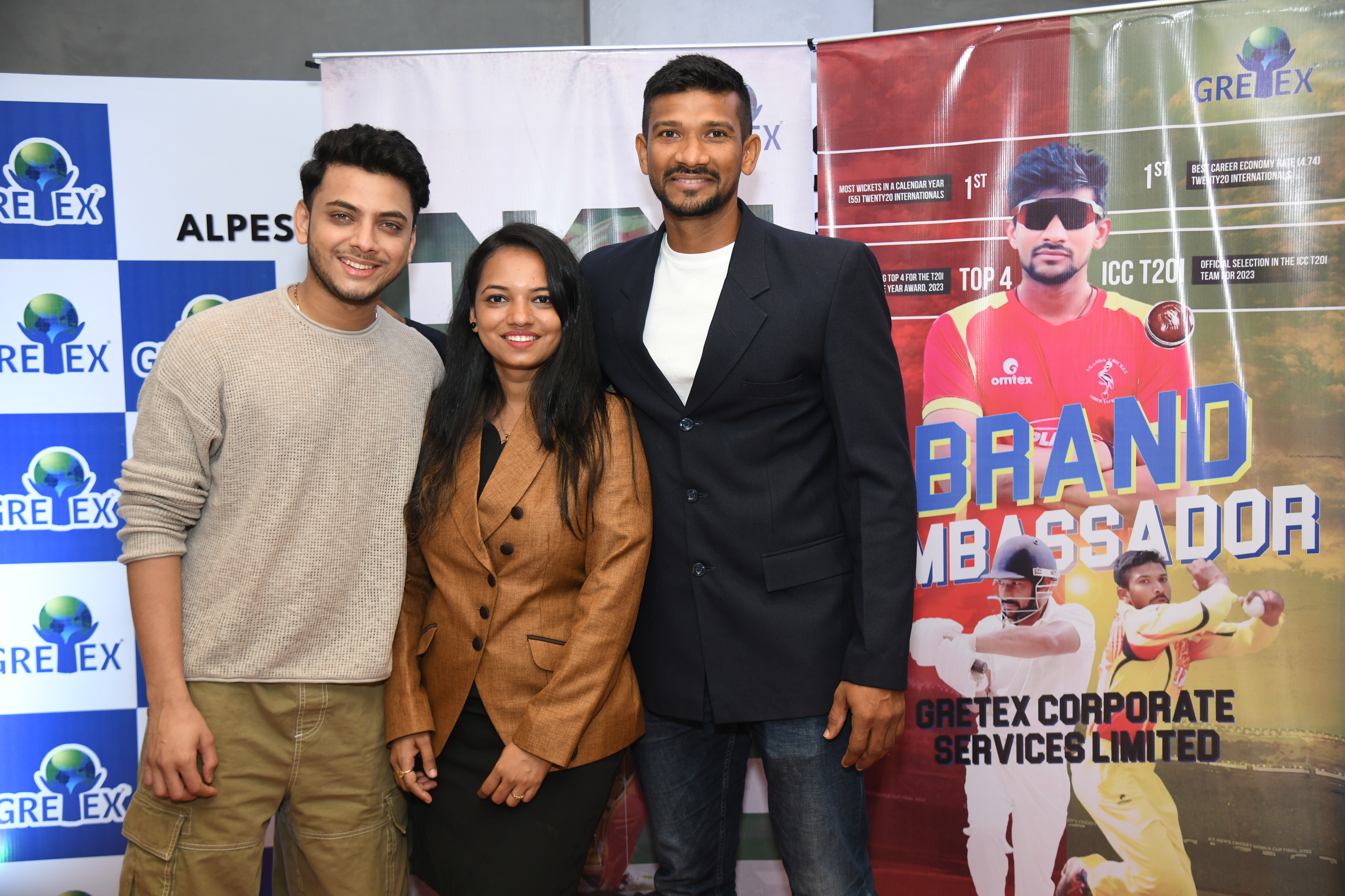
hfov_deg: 50.7
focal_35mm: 38
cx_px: 672
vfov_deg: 35.1
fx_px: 1420
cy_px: 448
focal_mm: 38
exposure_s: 1/160
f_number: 4.5
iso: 1250
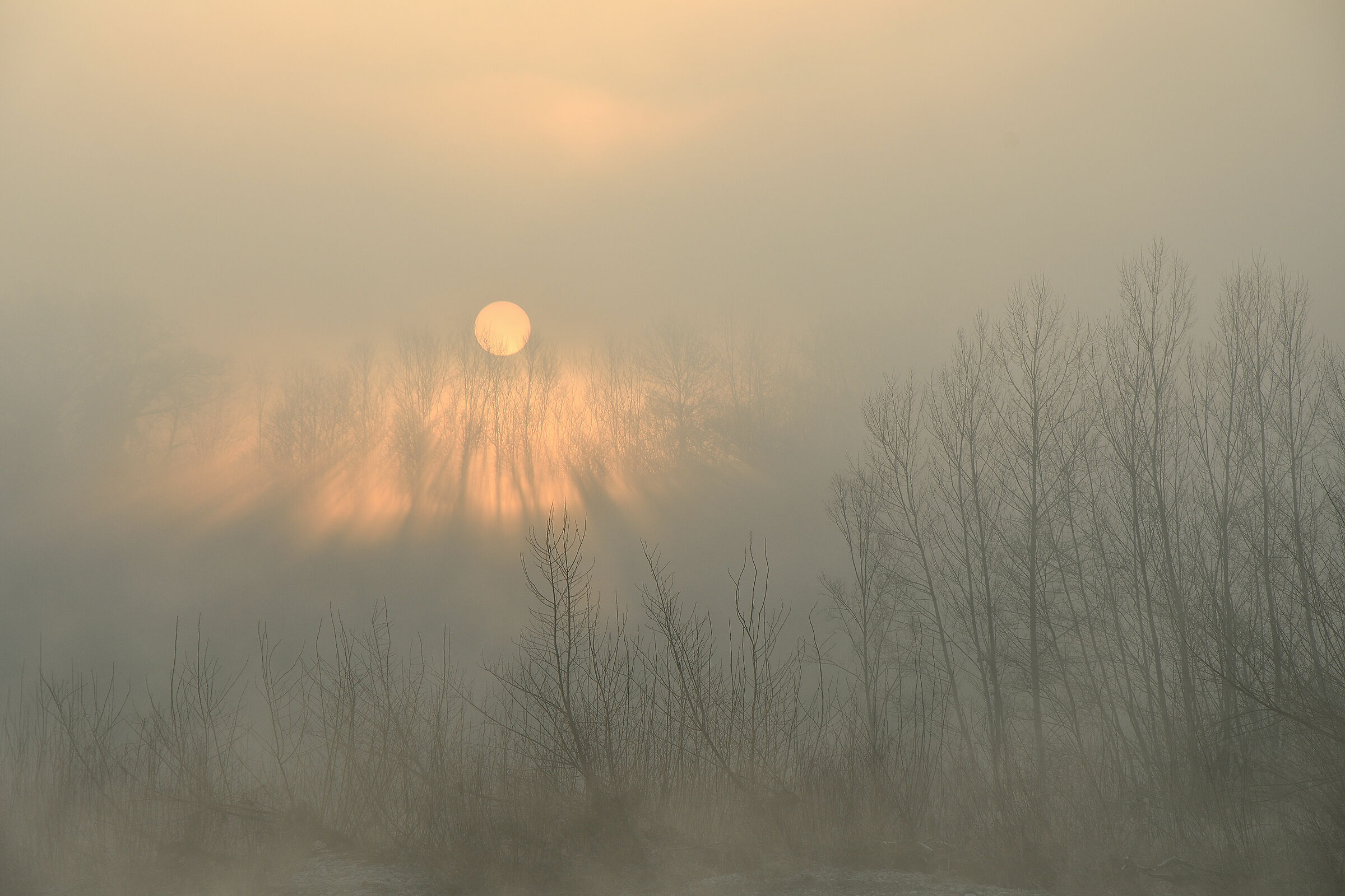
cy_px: 448
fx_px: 5865
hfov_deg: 13.1
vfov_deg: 8.7
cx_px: 672
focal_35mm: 157
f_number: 10
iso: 100
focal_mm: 105
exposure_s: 1/125
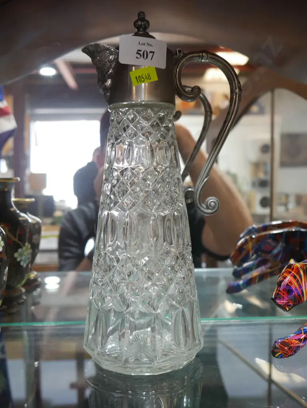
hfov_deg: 36.0
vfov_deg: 46.8
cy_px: 204
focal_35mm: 40
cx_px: 154
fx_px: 473
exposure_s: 1/60
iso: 800
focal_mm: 20
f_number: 4.4
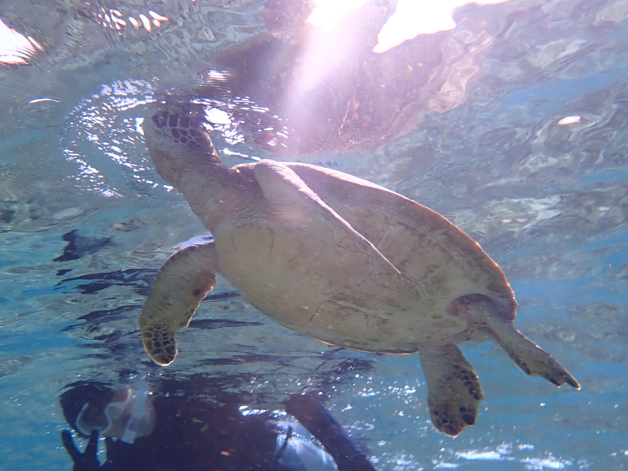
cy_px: 286
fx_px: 671
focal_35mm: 37
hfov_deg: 50.1
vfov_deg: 38.5
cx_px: 314
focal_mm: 4.5
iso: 100
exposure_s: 1/125
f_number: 8
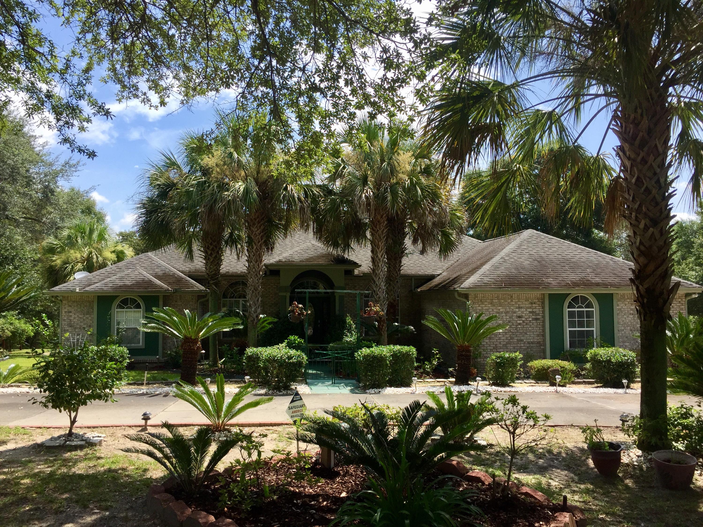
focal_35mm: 29
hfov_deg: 61.7
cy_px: 264
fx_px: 589
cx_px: 352
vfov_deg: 48.2
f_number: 2.2
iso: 32
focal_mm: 4.15
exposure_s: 1/1522
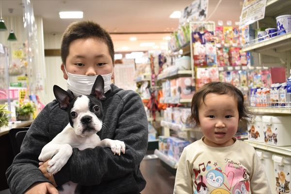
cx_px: 146
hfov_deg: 49.6
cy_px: 97
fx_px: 315
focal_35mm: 39
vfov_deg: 34.2
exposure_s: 1/80
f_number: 4.5
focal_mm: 26
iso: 1600
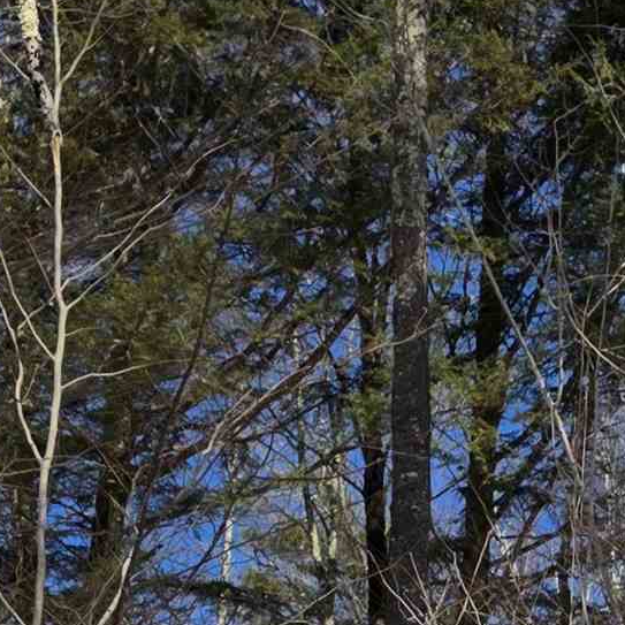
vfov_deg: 12.9
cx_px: 1090
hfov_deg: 13.7
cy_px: 1314
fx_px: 2349
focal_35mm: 115
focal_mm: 6.3
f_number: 1.7
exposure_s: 1/7944
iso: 80
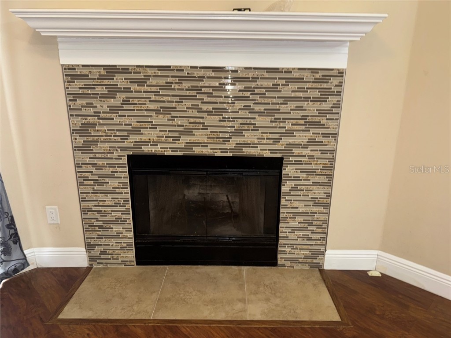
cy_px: 169
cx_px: 226
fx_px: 313
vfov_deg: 56.8
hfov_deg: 71.6
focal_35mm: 24
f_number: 1.78
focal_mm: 6.76
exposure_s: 1/18
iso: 64
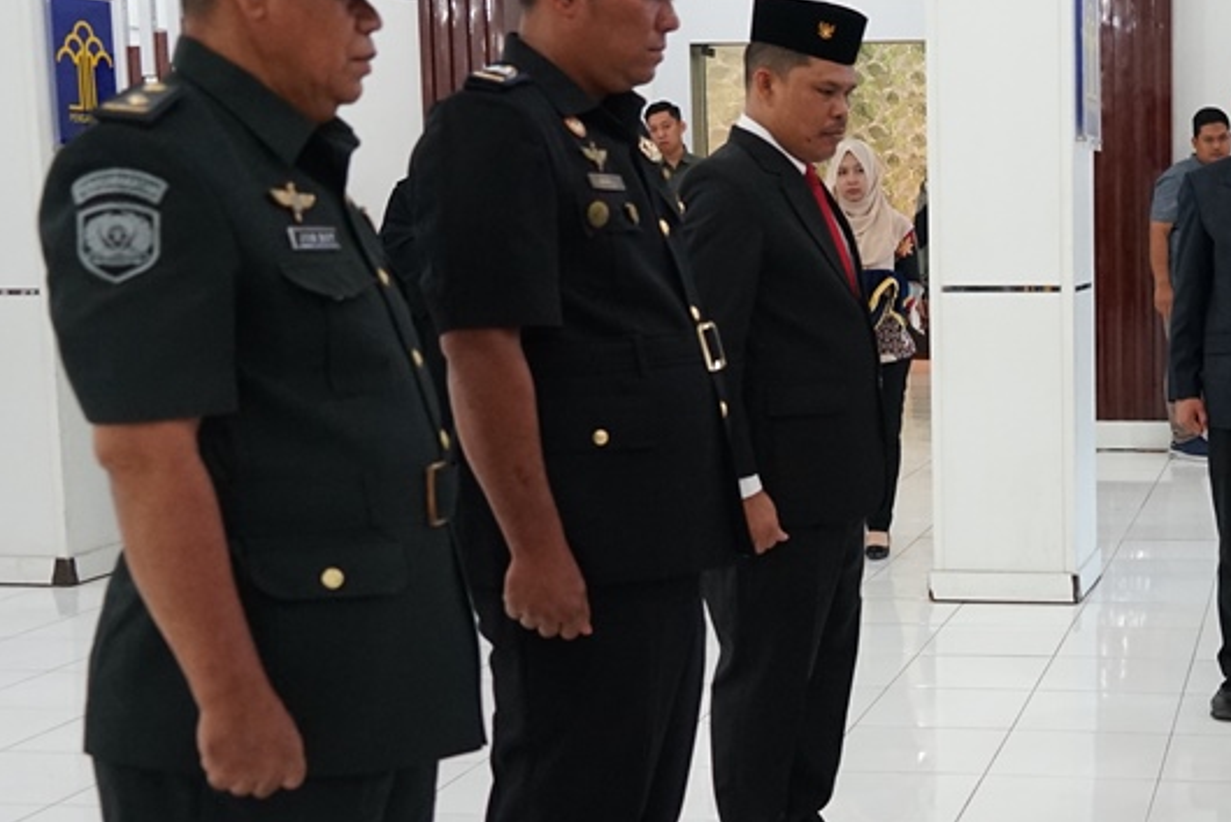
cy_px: 431
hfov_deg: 33.7
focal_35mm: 56
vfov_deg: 24.2
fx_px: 1916
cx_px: 1106
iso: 2500
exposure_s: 1/60
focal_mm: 29
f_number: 4
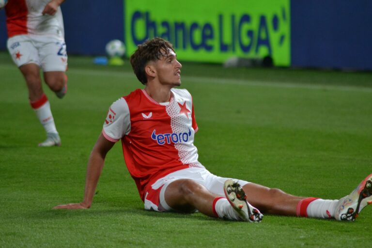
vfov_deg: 3.1
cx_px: 186
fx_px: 4650
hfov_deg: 4.6
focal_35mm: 450
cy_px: 124
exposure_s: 1/500
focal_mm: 300
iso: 1600
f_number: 5.6
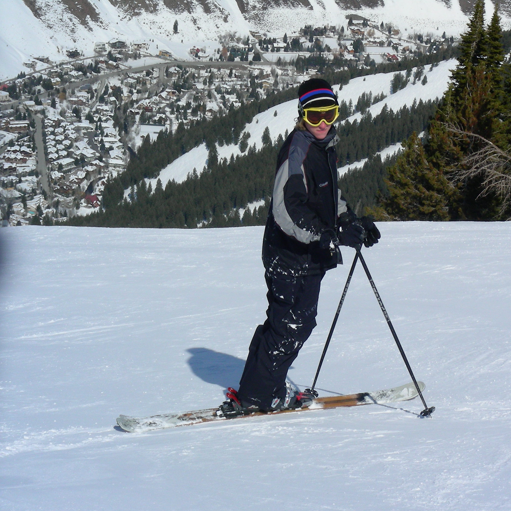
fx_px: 1954
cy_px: 255
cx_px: 335
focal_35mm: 117
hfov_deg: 14.9
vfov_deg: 14.9
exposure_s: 1/670
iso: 50
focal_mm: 16.5
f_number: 6.8
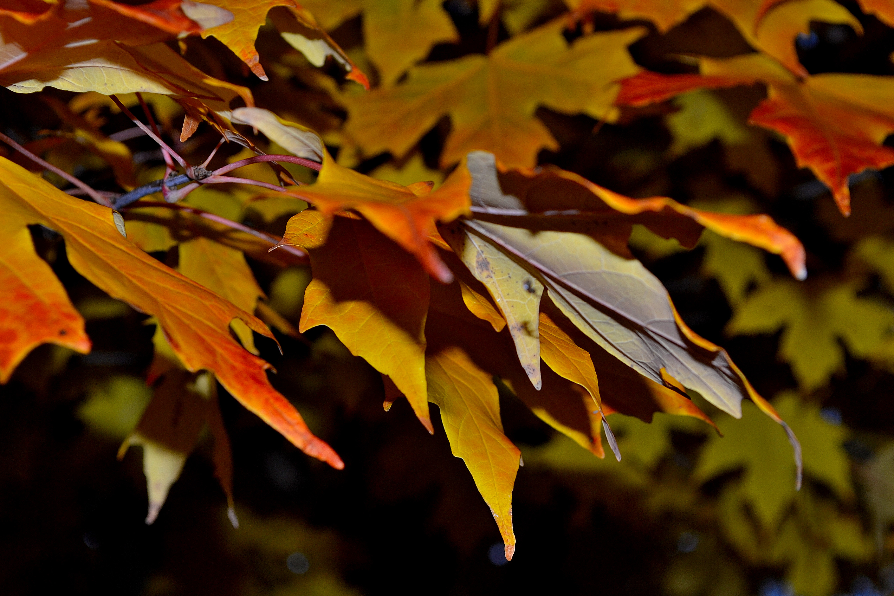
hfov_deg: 24.6
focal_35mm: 82
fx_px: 2049
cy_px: 298
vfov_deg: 16.6
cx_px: 447
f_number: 8
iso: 100
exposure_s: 1/60
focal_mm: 55
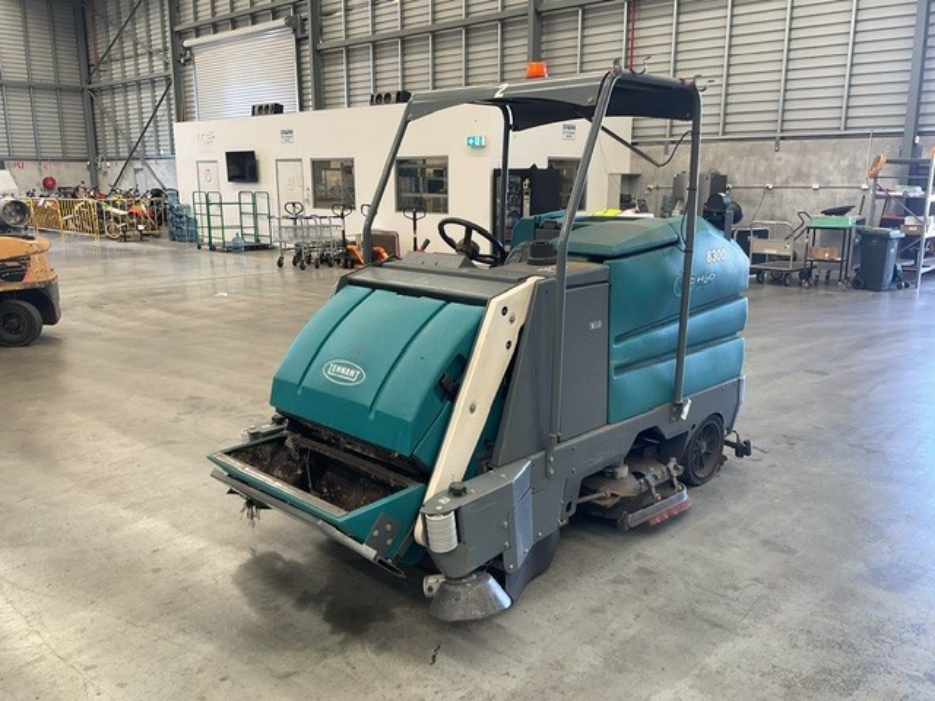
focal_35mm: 29
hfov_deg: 61.7
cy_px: 350
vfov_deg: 48.2
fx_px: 783
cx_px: 468
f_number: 1.8
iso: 32
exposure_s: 1/60
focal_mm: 3
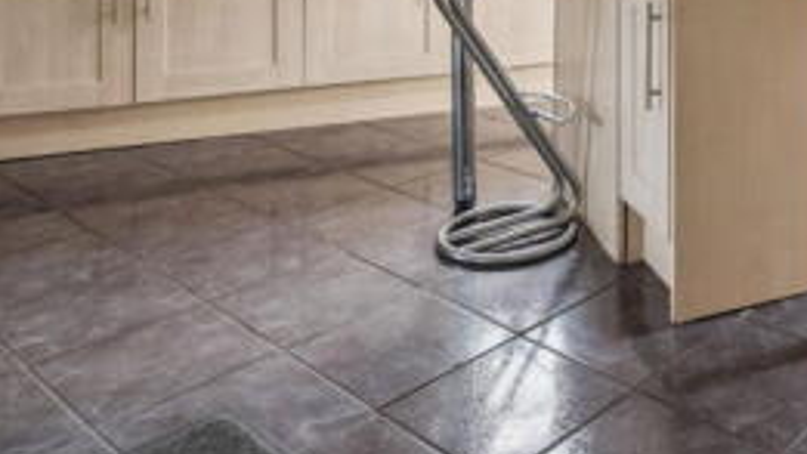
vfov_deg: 24.2
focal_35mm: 42
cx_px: 759
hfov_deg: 43.2
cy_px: -162
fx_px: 899
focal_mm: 16
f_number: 8
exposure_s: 1/5
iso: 320
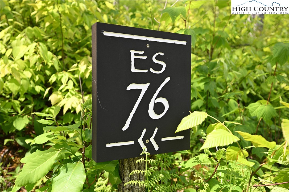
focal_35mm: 30
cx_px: 144
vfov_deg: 43.6
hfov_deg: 61.9
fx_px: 241
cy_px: 96
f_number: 4.5
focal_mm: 30
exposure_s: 1/125
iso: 100
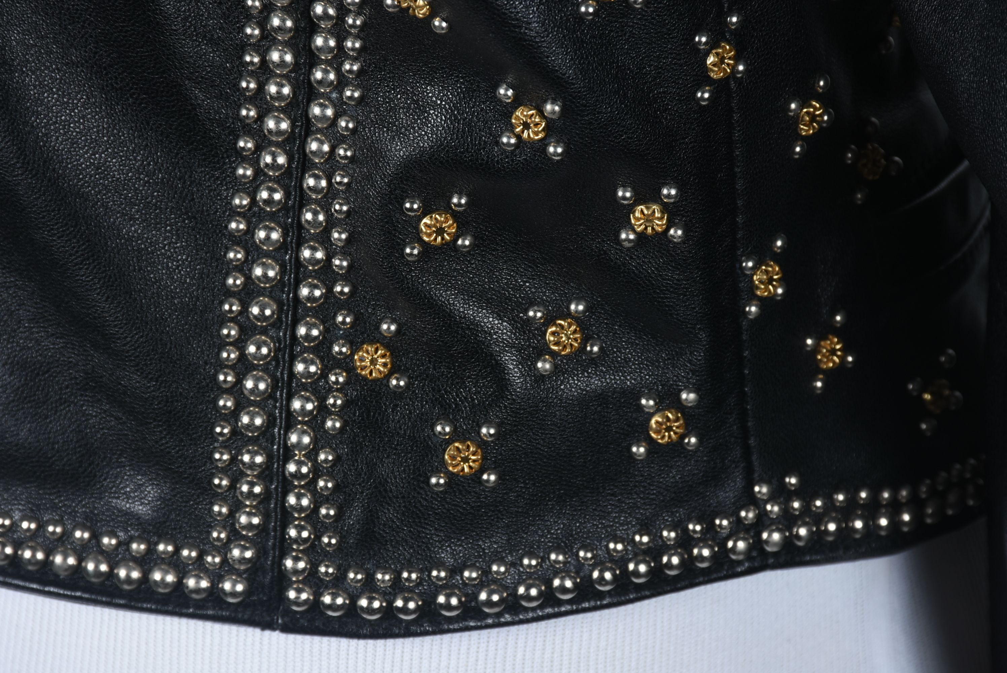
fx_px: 5879
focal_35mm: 210
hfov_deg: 9.8
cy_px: 336
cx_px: 504
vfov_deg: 6.6
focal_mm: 140
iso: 200
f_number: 13
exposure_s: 1/125
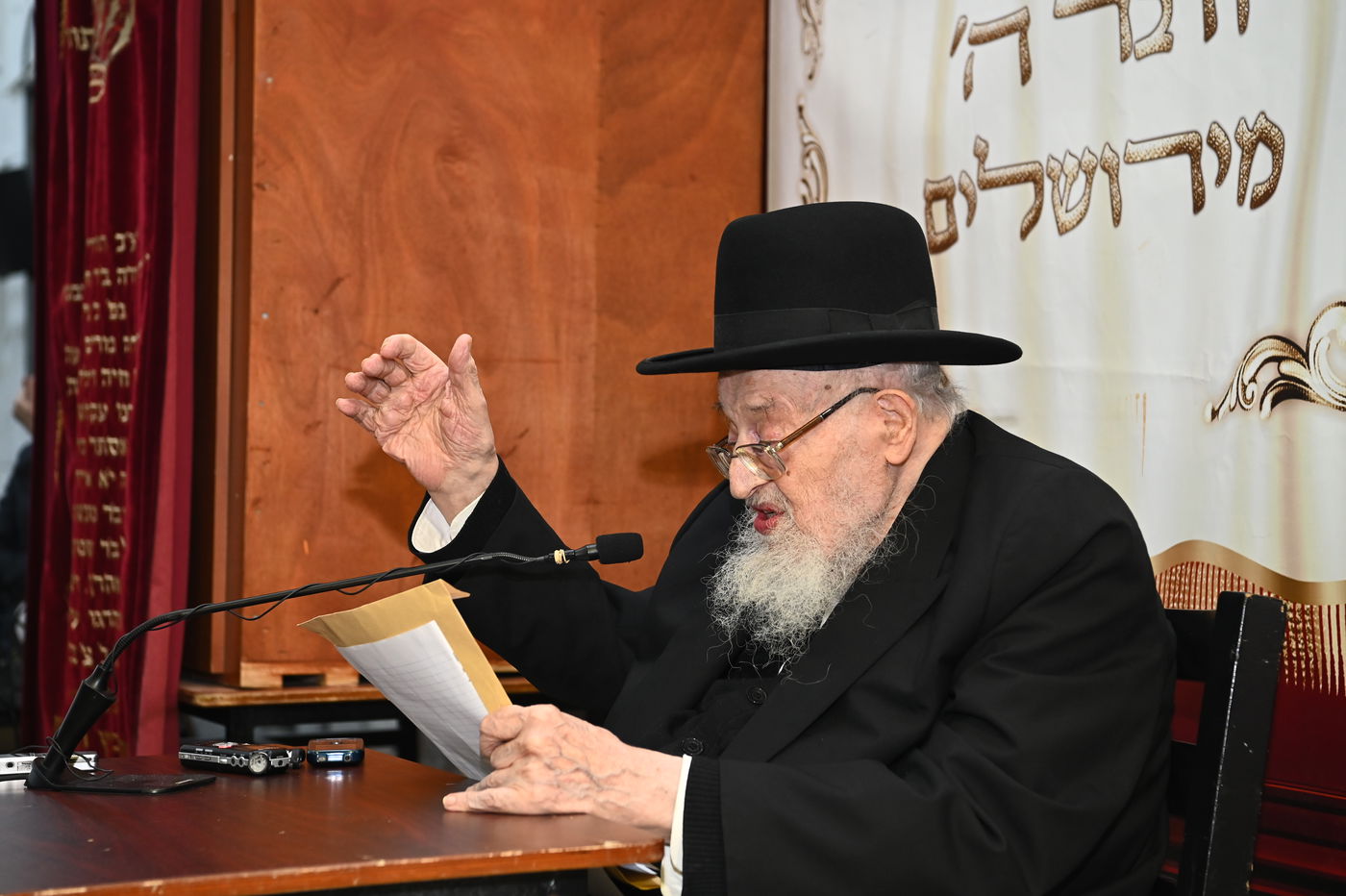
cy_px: 448
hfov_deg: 28.9
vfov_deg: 19.4
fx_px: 2616
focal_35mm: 70
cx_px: 673
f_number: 5
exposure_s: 1/125
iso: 1250
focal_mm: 70
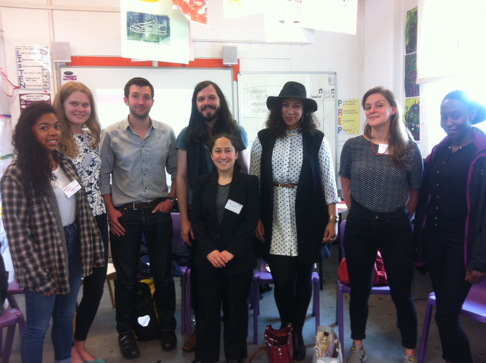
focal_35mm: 35
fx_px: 491
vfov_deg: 40.6
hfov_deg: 52.7
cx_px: 243
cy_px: 182
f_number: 2.8
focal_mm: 3.85
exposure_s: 1/15
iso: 80
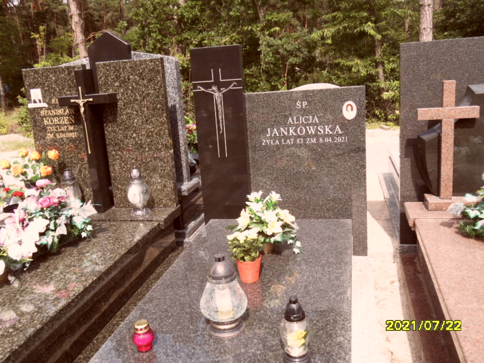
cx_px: 242
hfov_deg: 56.8
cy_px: 182
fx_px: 447
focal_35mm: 32
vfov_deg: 44.2
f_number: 3.4
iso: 80
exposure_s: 1/500
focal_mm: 5.3
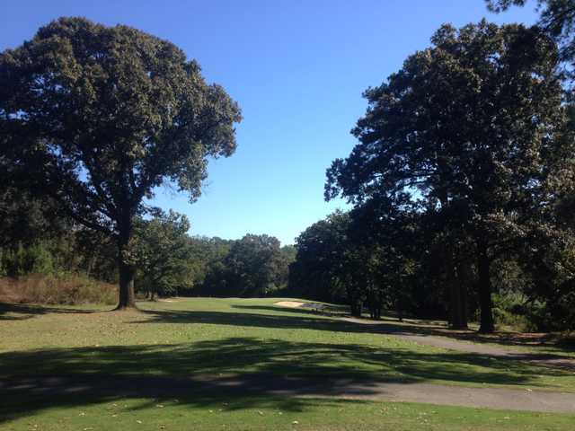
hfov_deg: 52.6
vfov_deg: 40.7
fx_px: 581
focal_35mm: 35
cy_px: 216
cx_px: 288
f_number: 2.4
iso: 50
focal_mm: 4.28
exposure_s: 1/951
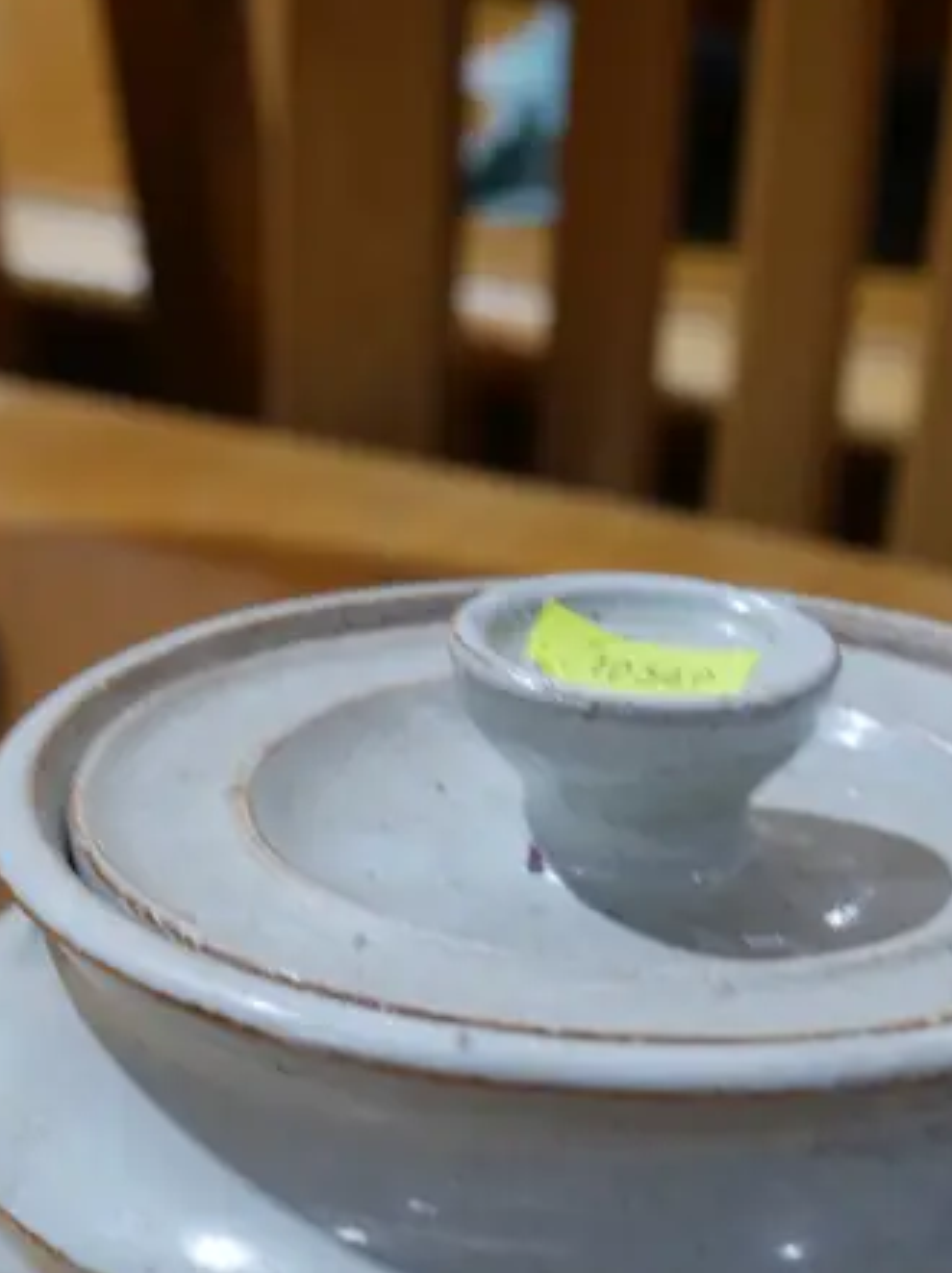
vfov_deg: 20.0
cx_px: 682
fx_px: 3415
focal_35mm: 93
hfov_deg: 15.8
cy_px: 1452
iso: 320
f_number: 4.4
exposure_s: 1/60
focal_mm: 20
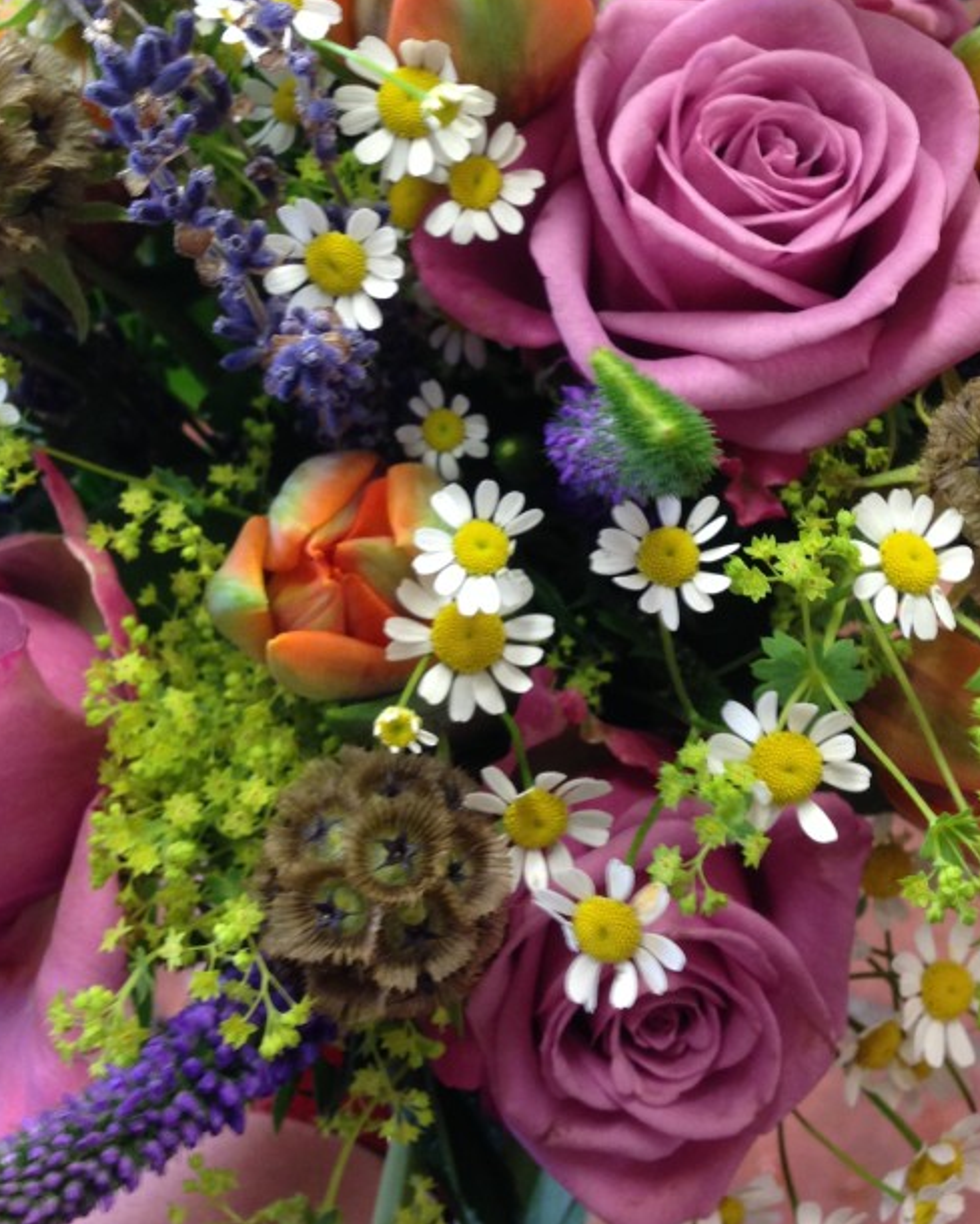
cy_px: 363
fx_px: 1957
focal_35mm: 54
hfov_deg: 28.1
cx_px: 567
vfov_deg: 34.3
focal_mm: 4.12
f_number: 2.4
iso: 100
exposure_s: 1/20
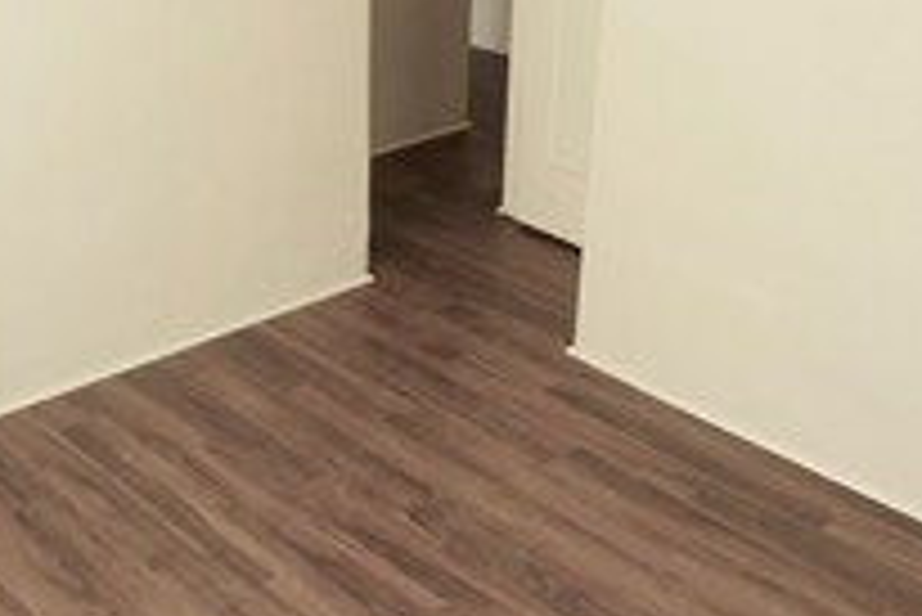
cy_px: 268
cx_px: 297
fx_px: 1281
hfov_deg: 39.0
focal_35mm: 50
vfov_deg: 27.0
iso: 640
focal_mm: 16
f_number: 4
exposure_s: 1/60
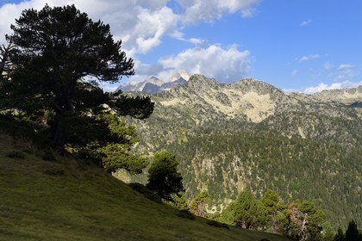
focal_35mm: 52
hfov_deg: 38.2
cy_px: 120
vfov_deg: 26.0
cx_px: 181
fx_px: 523
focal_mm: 52
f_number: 9
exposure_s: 1/500
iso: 200
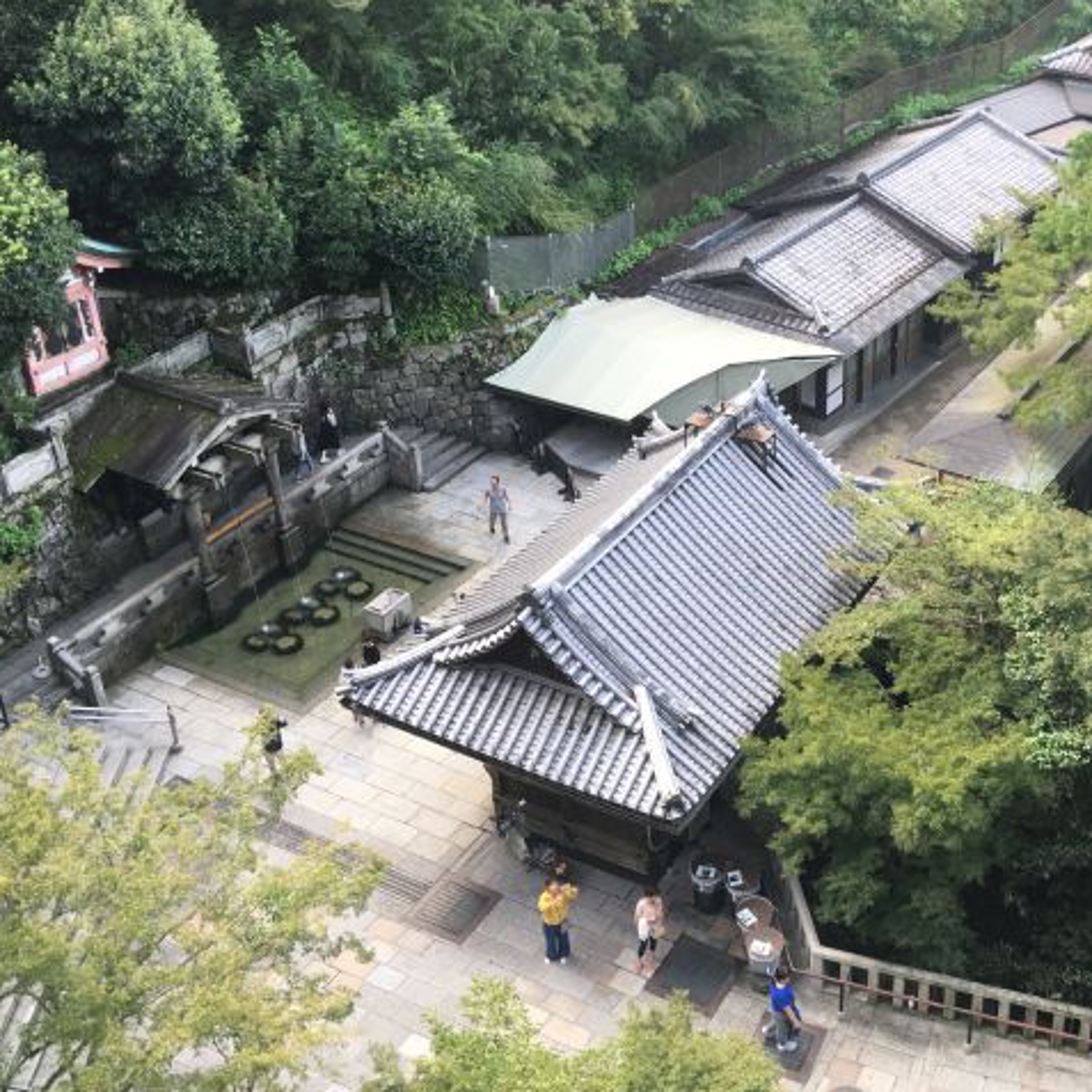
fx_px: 1535
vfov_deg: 39.0
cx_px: 728
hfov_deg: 38.7
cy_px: 426
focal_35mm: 43
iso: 40
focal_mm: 4.15
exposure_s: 1/120
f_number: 2.2
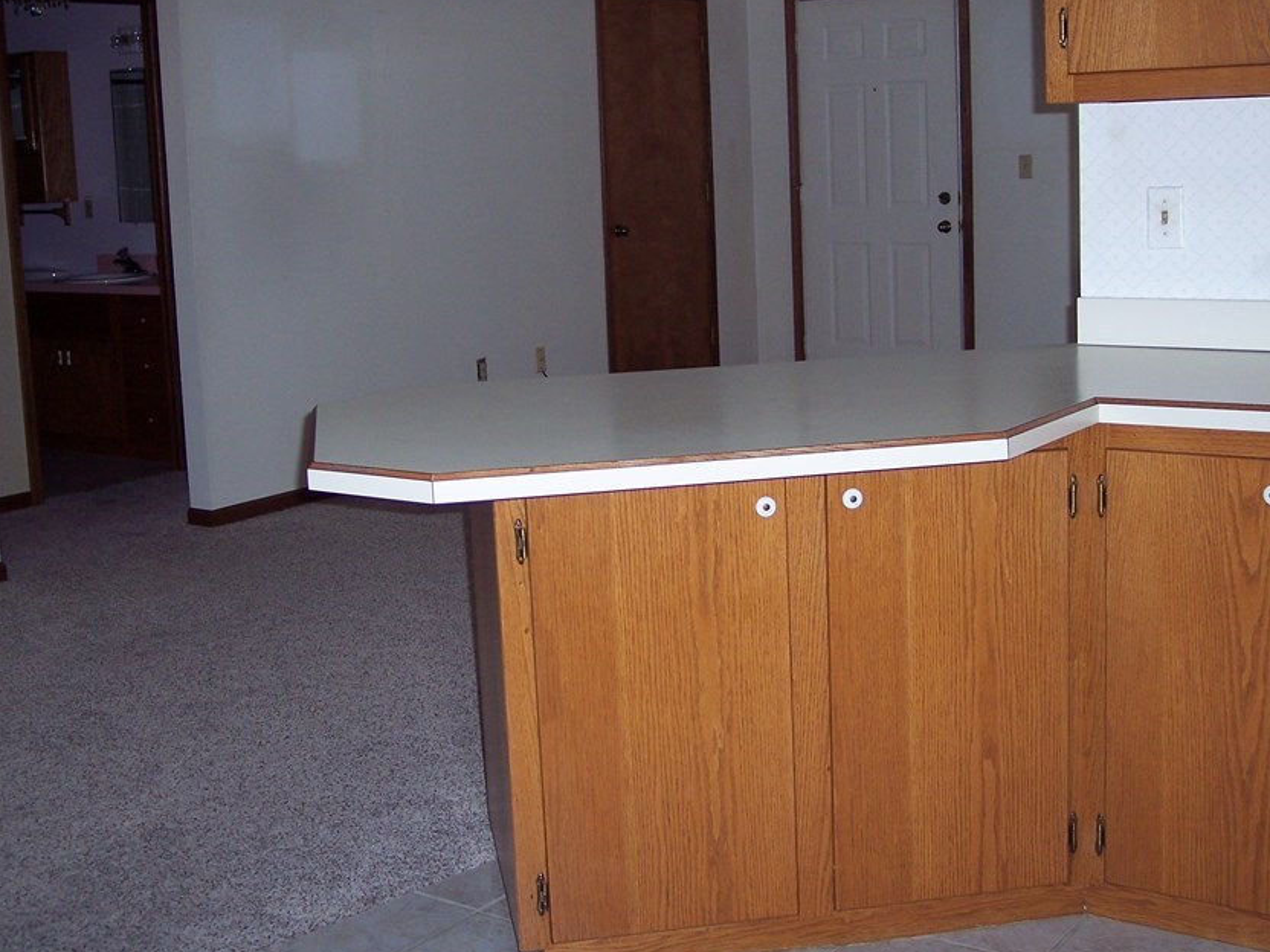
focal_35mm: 48
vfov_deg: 30.2
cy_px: 423
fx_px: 1761
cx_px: 635
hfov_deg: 39.7
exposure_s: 1/60
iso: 140
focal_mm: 8
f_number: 2.8
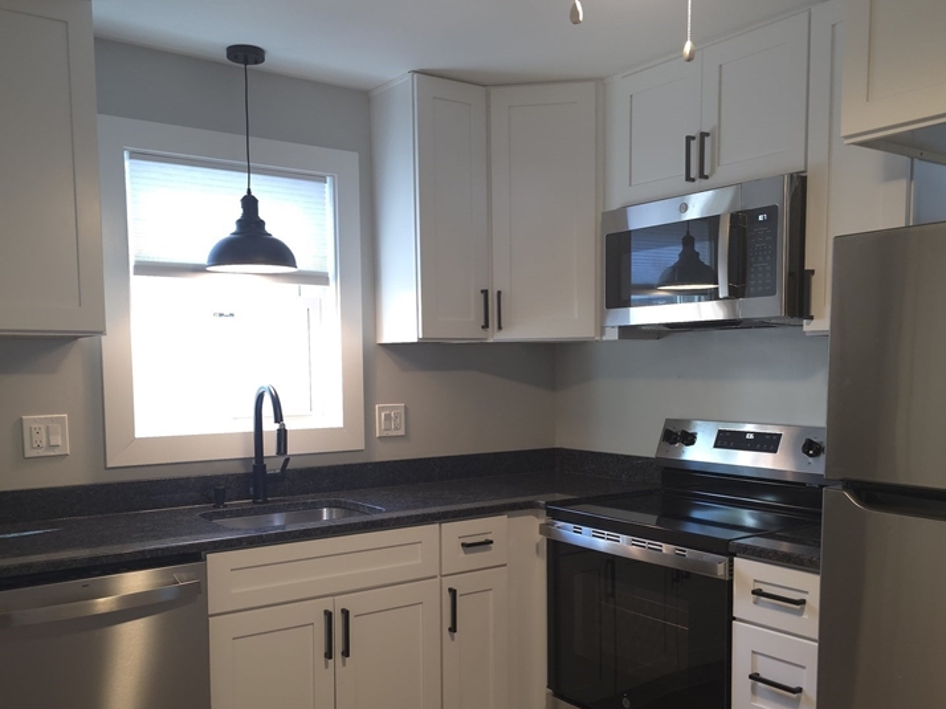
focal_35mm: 33
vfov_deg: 42.6
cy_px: 448
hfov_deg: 55.4
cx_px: 476
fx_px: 902
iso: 200
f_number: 1.7
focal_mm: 6.3
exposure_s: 1/60
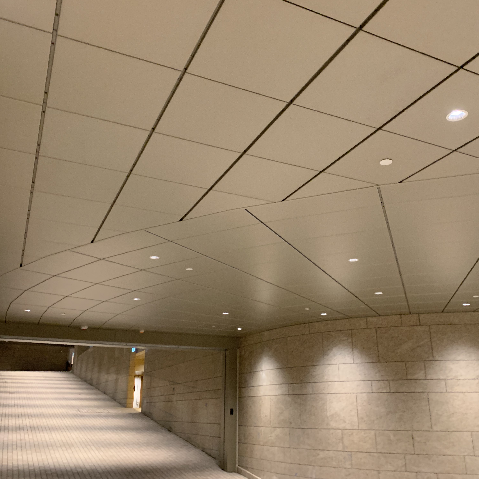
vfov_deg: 52.5
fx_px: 485
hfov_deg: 52.5
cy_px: 241
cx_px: 238
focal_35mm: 31
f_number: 1.8
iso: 400
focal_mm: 4.25
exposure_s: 1/40
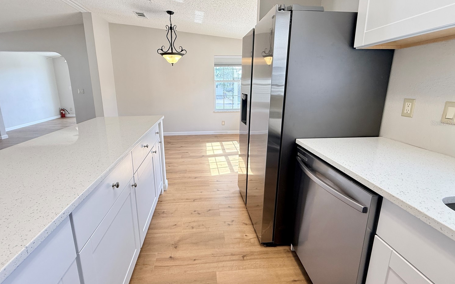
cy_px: 123
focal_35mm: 16
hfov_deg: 97.7
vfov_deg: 70.9
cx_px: 215
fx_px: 198
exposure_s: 1/120
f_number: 2.2
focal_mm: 2.22
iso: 160
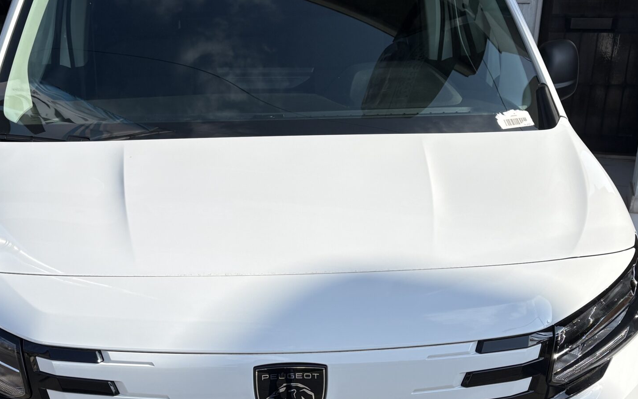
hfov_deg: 40.9
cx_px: 253
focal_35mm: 49
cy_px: 297
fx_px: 852
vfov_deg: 26.0
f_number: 1.6
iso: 50
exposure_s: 1/4329
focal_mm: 5.96
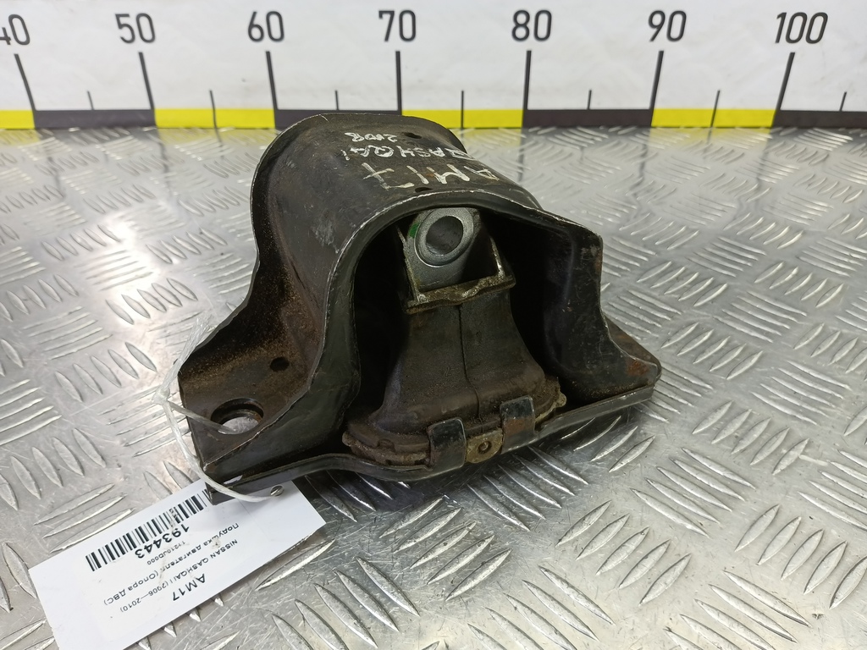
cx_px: 434
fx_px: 576
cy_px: 325
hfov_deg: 73.9
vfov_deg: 58.9
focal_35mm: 23
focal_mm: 4.11
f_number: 1.6
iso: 155
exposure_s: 1/50
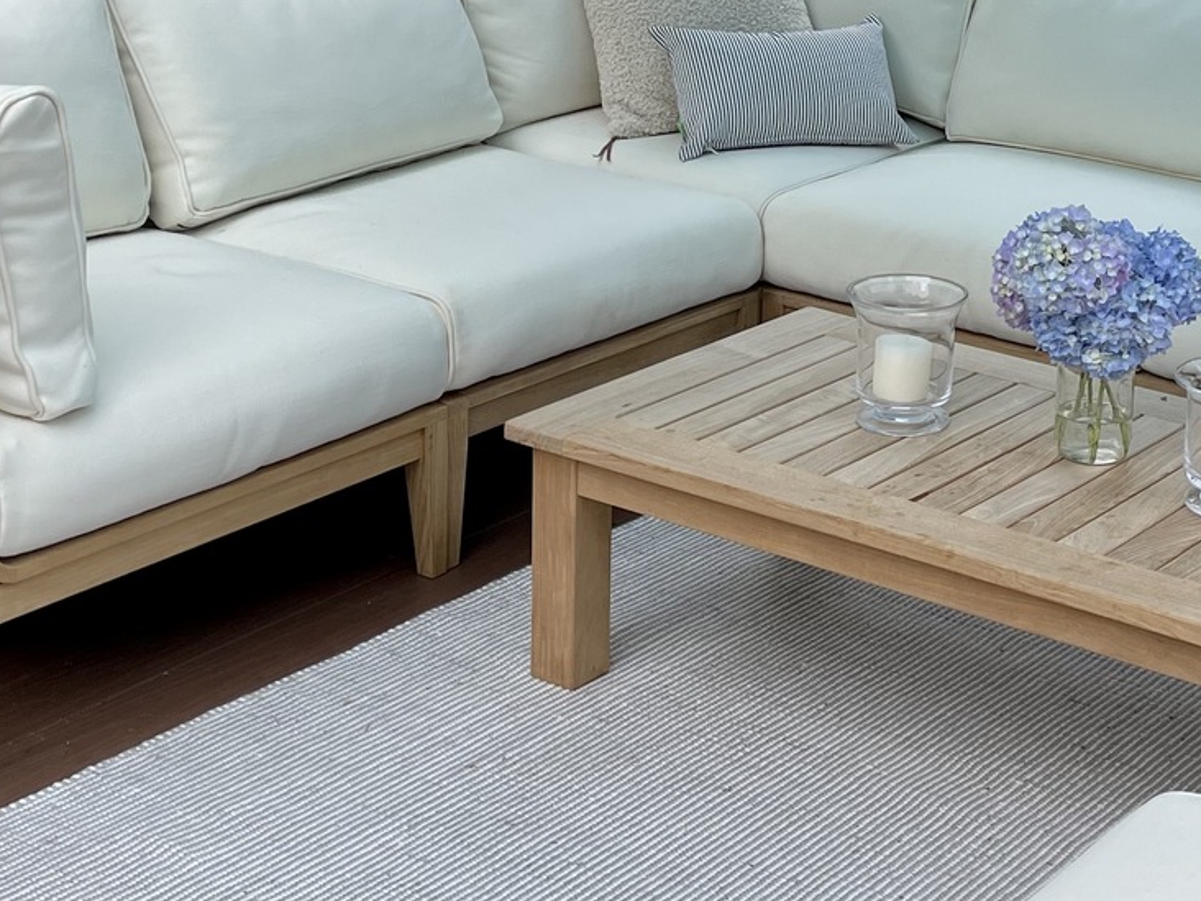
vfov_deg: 20.3
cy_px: 80
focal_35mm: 71
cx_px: 963
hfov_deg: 26.9
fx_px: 2463
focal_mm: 4.2
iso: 32
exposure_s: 1/1335
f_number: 1.6
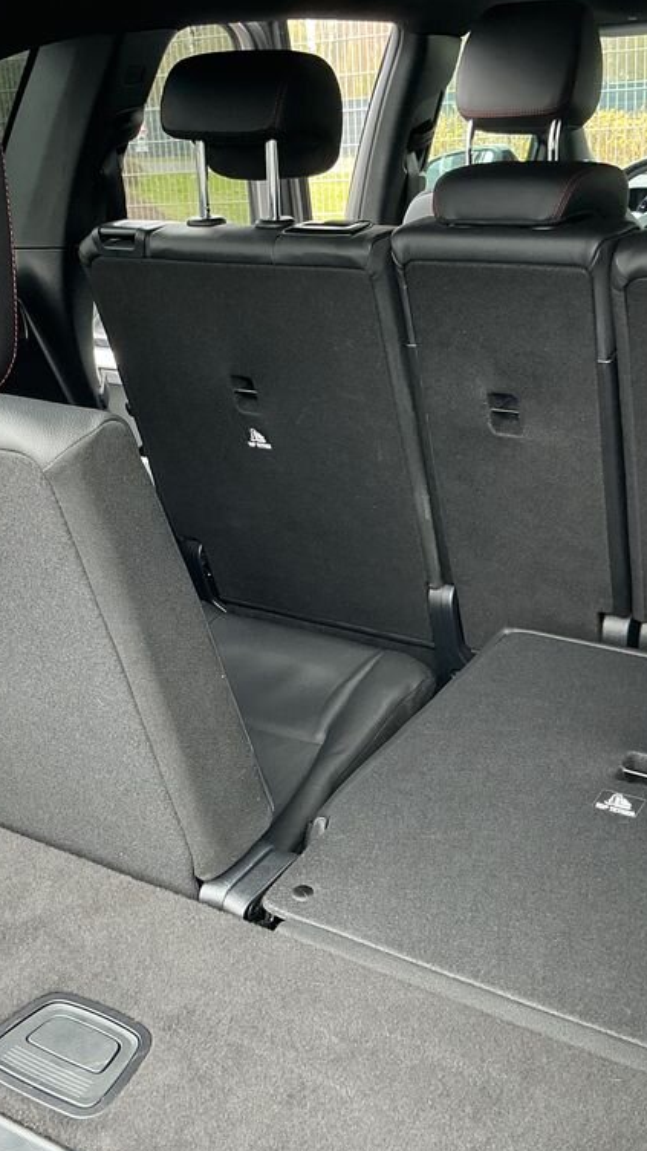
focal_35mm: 43
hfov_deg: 27.6
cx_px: 251
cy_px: 583
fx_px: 1311
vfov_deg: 47.4
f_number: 1.8
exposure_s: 1/120
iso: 64
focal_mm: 3
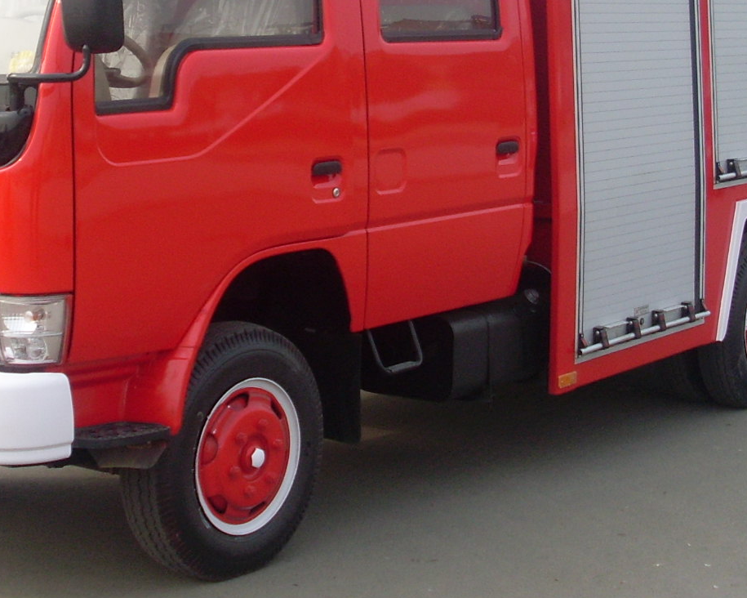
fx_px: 1835
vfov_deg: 18.3
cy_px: 111
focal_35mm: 83
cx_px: 292
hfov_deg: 23.0
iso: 80
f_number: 7.7
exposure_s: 1/125
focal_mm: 6.3
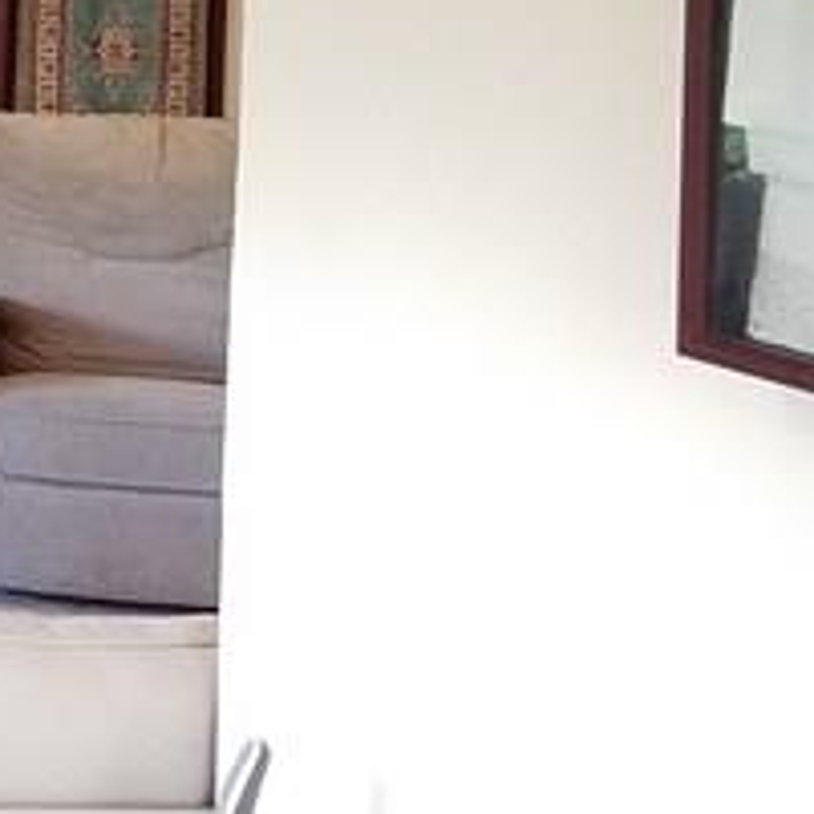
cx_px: -1191
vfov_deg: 14.6
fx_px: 3113
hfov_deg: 11.8
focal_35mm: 117
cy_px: -45
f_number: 1.7
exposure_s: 1/60
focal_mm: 4.2
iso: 160
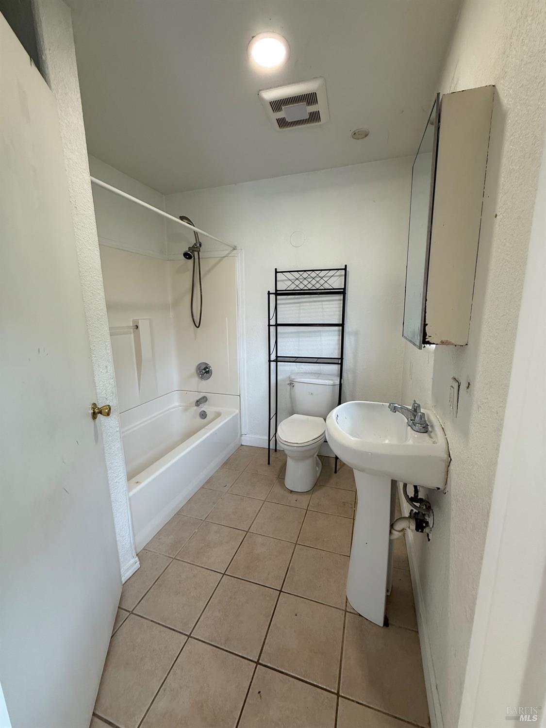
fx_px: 294
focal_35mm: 14
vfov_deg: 102.1
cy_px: 364
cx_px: 273
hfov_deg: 85.7
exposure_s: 1/120
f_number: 2.2
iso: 160
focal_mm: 2.22
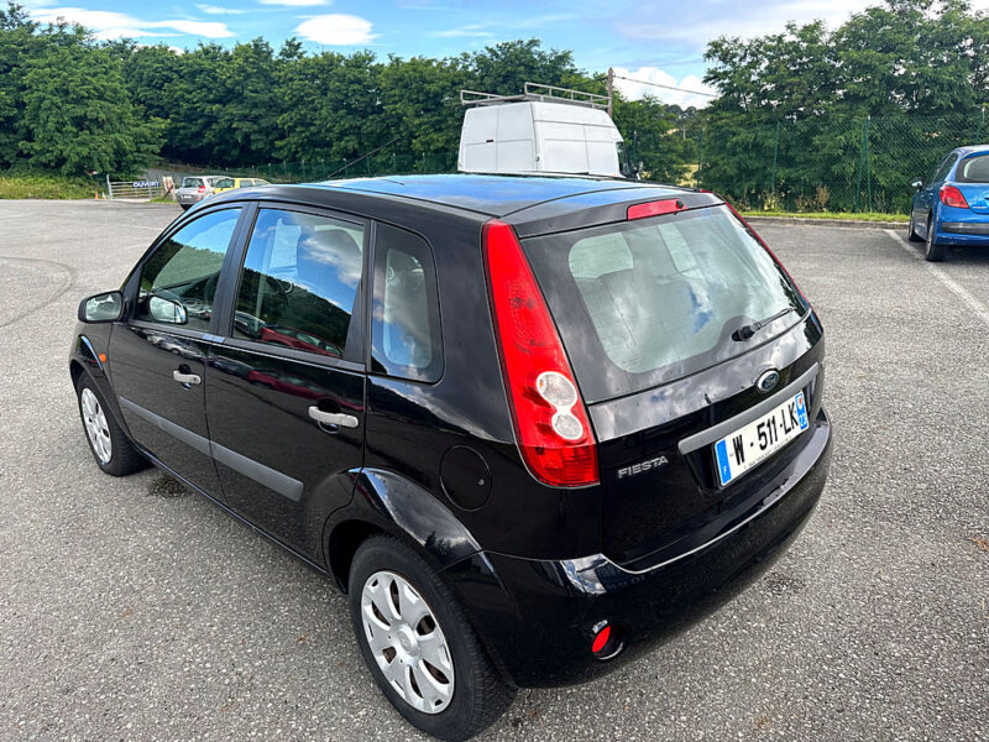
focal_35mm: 24
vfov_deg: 56.8
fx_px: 686
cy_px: 371
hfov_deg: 71.6
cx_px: 494
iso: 80
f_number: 1.78
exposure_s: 1/843
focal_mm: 6.86
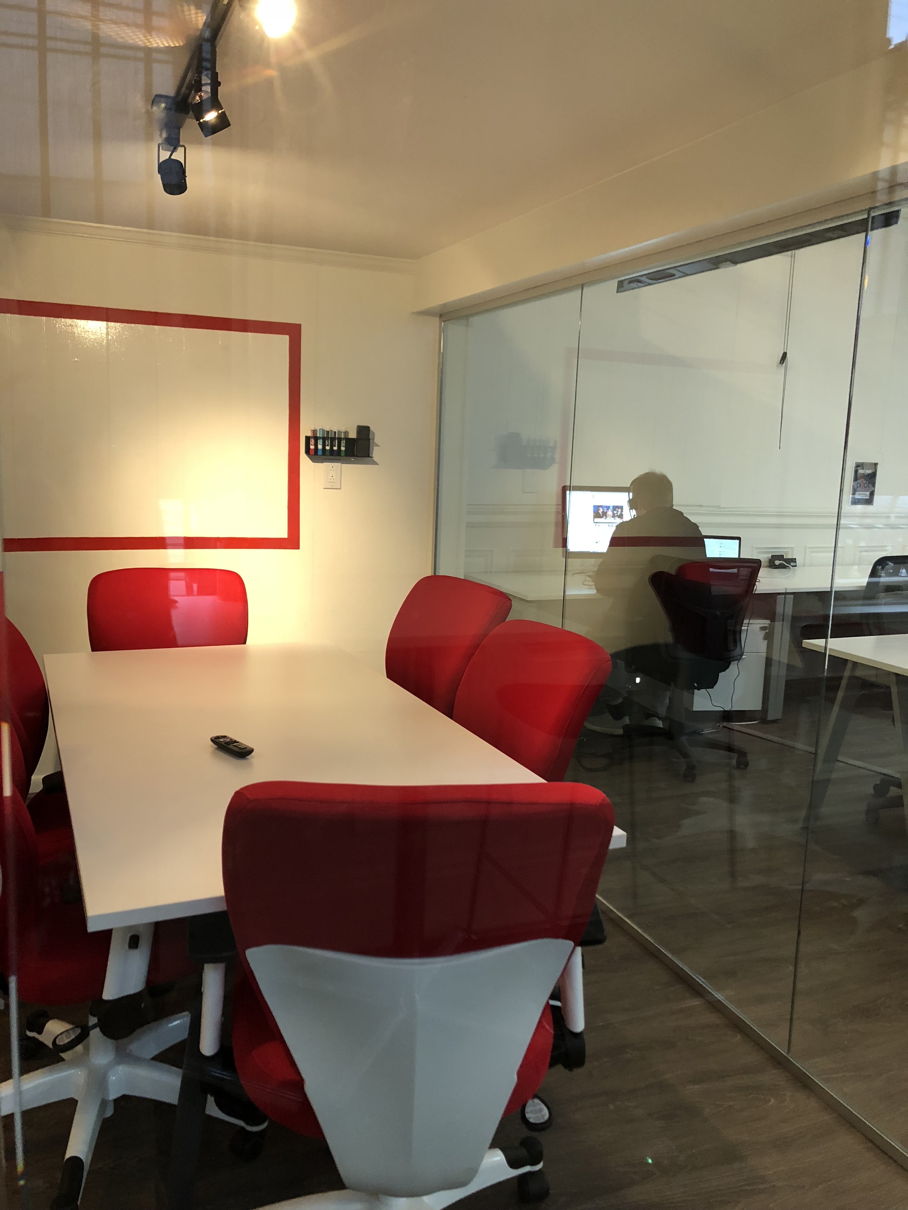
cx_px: 454
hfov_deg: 49.7
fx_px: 979
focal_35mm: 28
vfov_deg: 63.4
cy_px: 605
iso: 64
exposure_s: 1/15
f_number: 1.8
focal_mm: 3.99
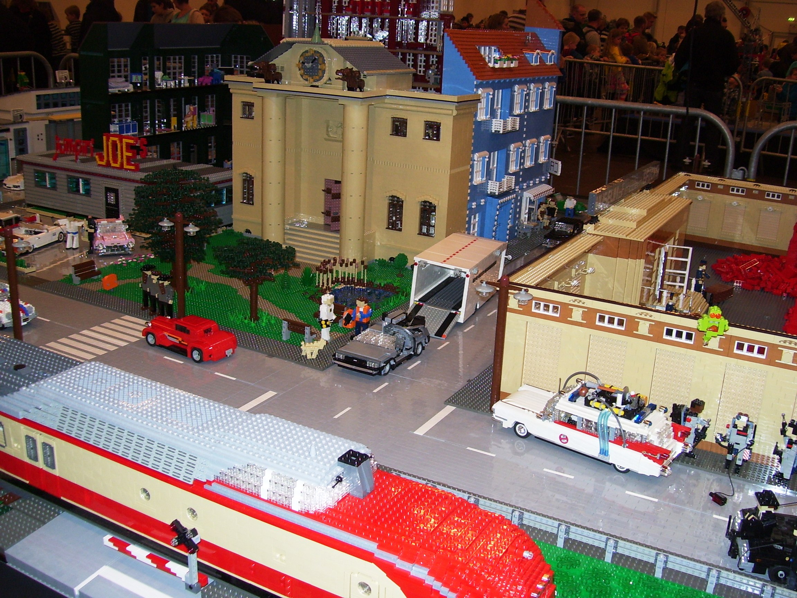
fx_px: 829
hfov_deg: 51.4
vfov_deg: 39.7
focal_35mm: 36
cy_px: 299
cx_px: 398
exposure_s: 1/60
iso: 80
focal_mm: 6
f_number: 2.7
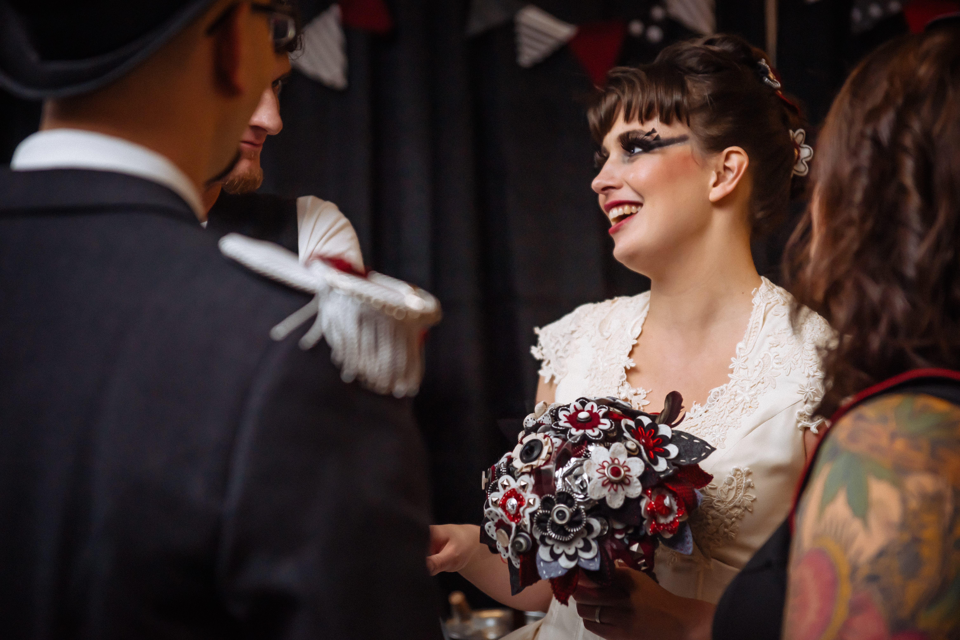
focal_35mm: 70
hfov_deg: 28.8
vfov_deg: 19.5
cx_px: 480
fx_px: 1867
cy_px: 320
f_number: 2.8
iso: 800
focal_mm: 70
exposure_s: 1/125
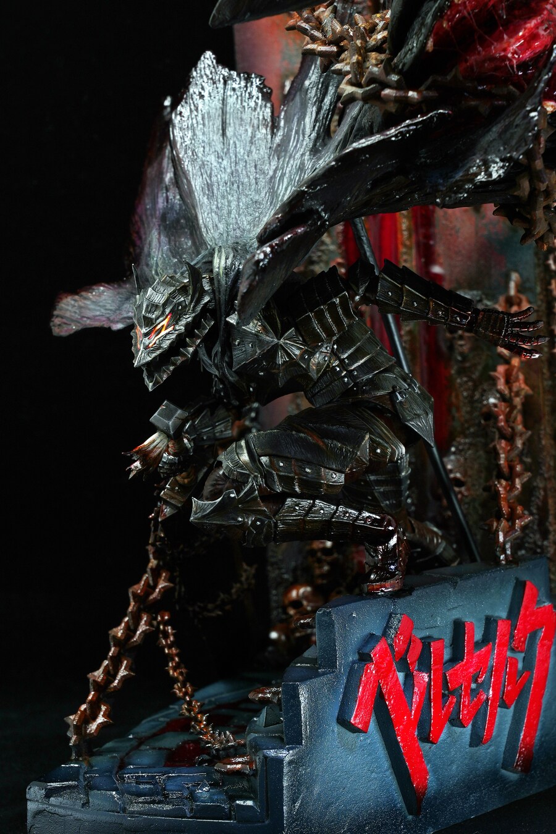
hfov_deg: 13.0
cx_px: 278
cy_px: 417
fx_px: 2432
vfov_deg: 19.5
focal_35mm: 105
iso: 80
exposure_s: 1/1.25
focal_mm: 70
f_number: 11
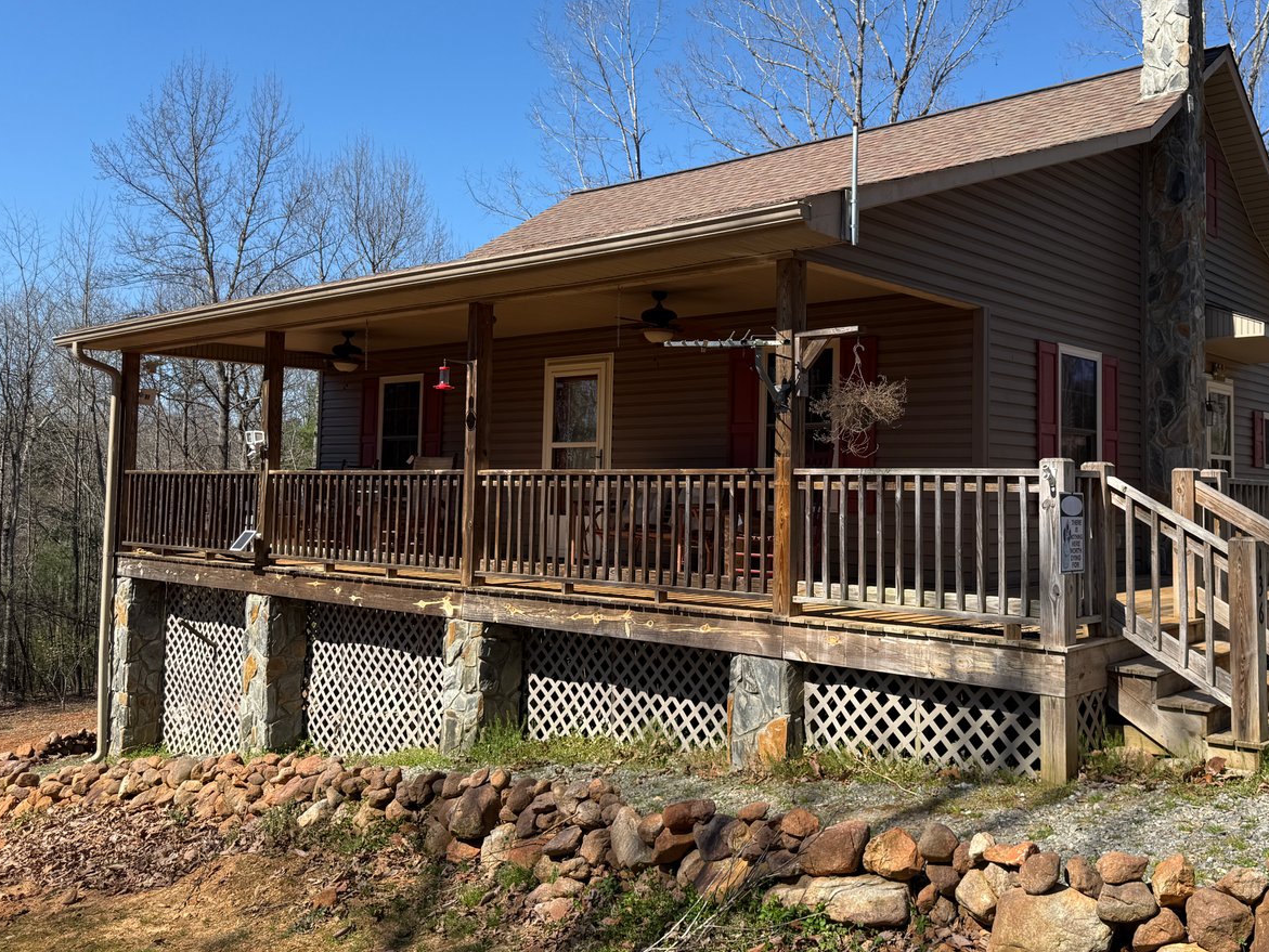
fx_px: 1137
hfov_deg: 57.6
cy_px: 423
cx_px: 795
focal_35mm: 31
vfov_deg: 45.4
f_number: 1.78
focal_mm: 6.76
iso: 80
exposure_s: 1/2907
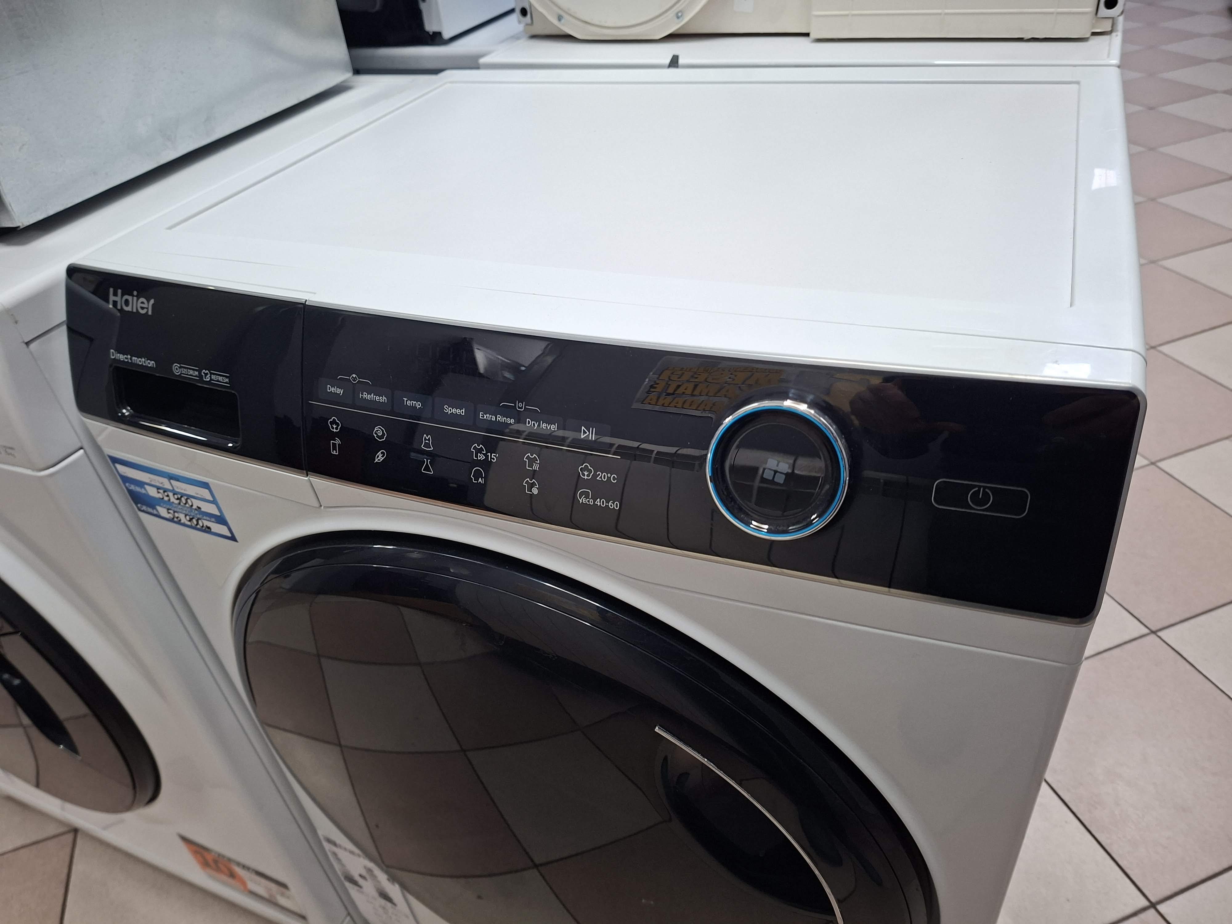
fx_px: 819
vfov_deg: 58.9
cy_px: 462
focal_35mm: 23
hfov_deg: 73.9
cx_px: 616
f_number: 1.8
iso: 200
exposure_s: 1/50
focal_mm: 5.54
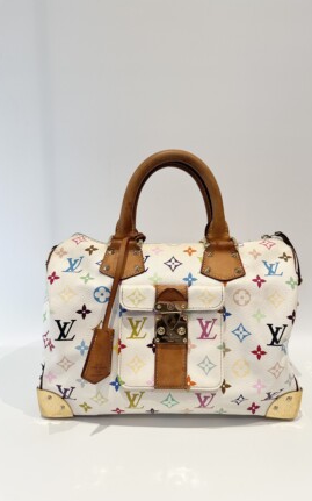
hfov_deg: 47.4
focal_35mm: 26
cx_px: 177
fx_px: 354
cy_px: 253
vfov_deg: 70.4
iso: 125
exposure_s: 1/100
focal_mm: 6.86
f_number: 1.78
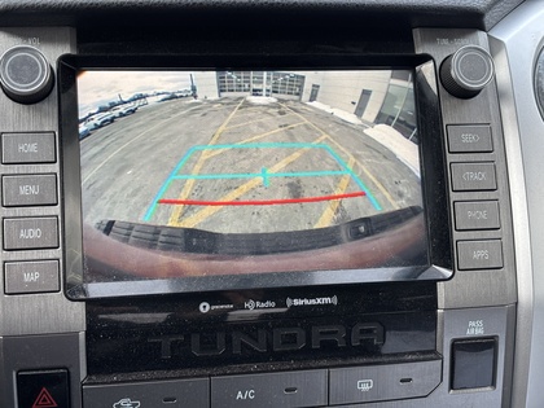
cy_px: 204
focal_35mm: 52
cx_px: 272
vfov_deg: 28.0
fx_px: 817
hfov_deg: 36.8
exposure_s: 1/71
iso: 50
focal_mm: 5.96
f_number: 1.6
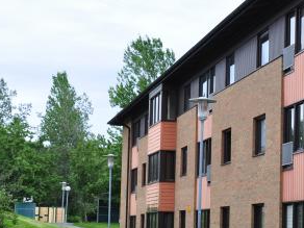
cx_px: 207
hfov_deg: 20.4
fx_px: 843
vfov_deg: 15.4
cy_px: 141
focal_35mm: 96
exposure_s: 1/250
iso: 640
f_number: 8
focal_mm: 32
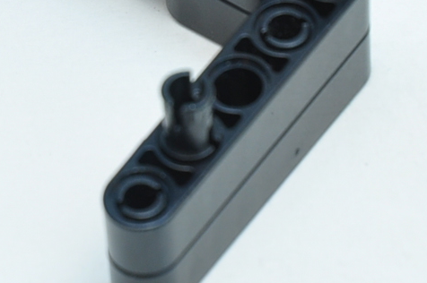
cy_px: 38
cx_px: 24
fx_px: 5603
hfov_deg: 4.4
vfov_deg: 2.9
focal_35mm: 473
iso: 200
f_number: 7.1
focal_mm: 70
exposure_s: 1/60
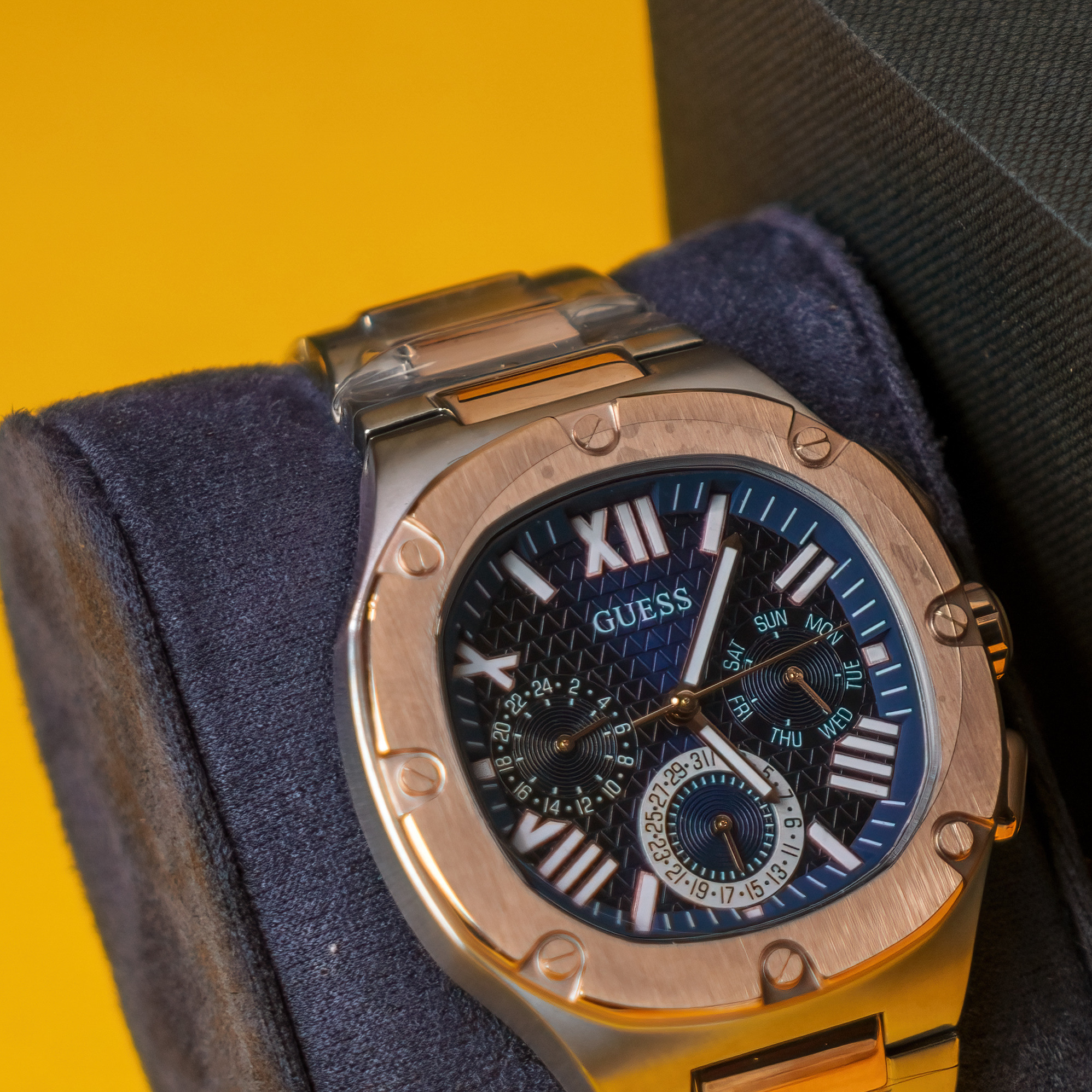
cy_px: 683
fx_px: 7352
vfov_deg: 8.5
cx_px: 718
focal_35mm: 206
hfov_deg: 8.5
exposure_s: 1/60
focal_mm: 70
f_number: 4
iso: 160
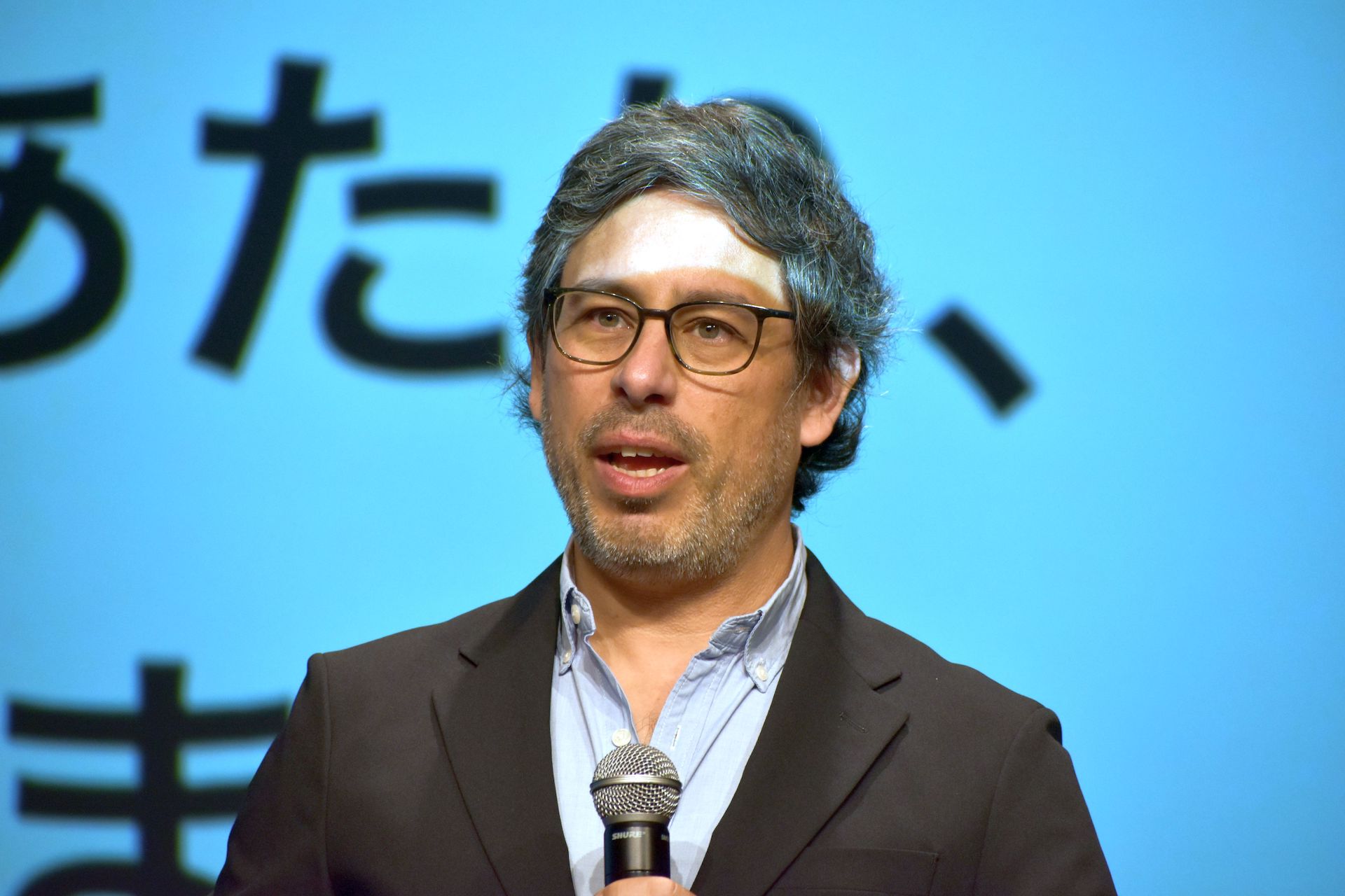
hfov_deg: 6.5
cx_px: 672
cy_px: 448
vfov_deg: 4.4
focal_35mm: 315
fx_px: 11768
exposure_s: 1/125
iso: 1100
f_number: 5.3
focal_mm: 210
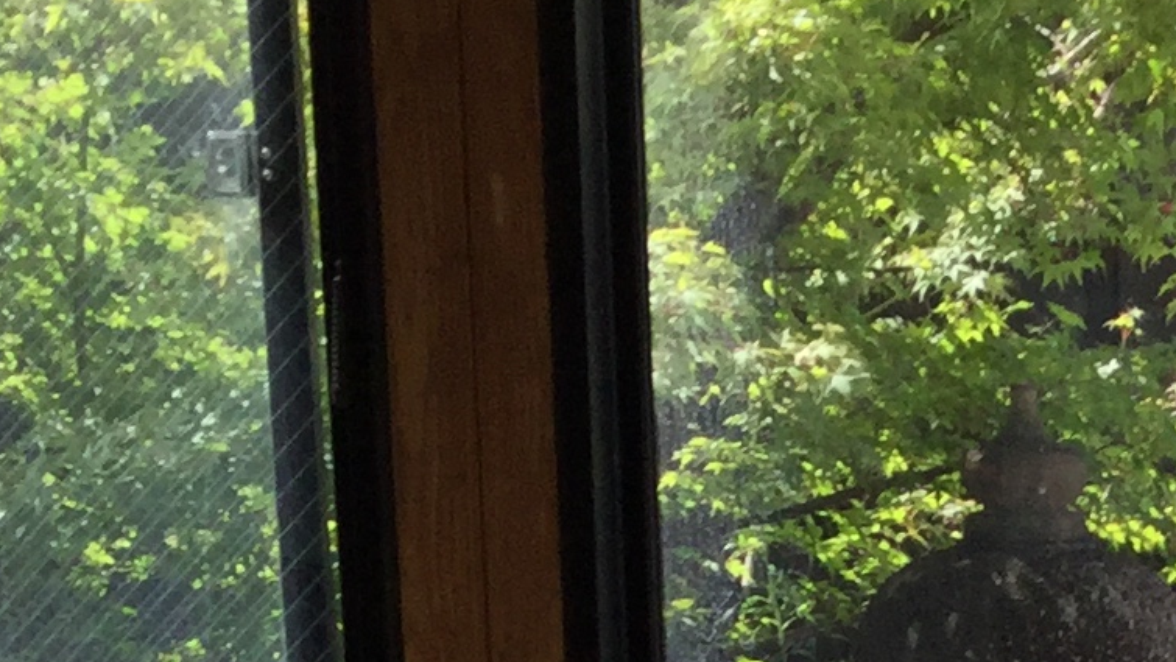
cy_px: 1586
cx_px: 1368
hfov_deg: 14.3
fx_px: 4553
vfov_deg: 7.7
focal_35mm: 146
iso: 25
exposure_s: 1/299
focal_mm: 3.3
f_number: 2.4
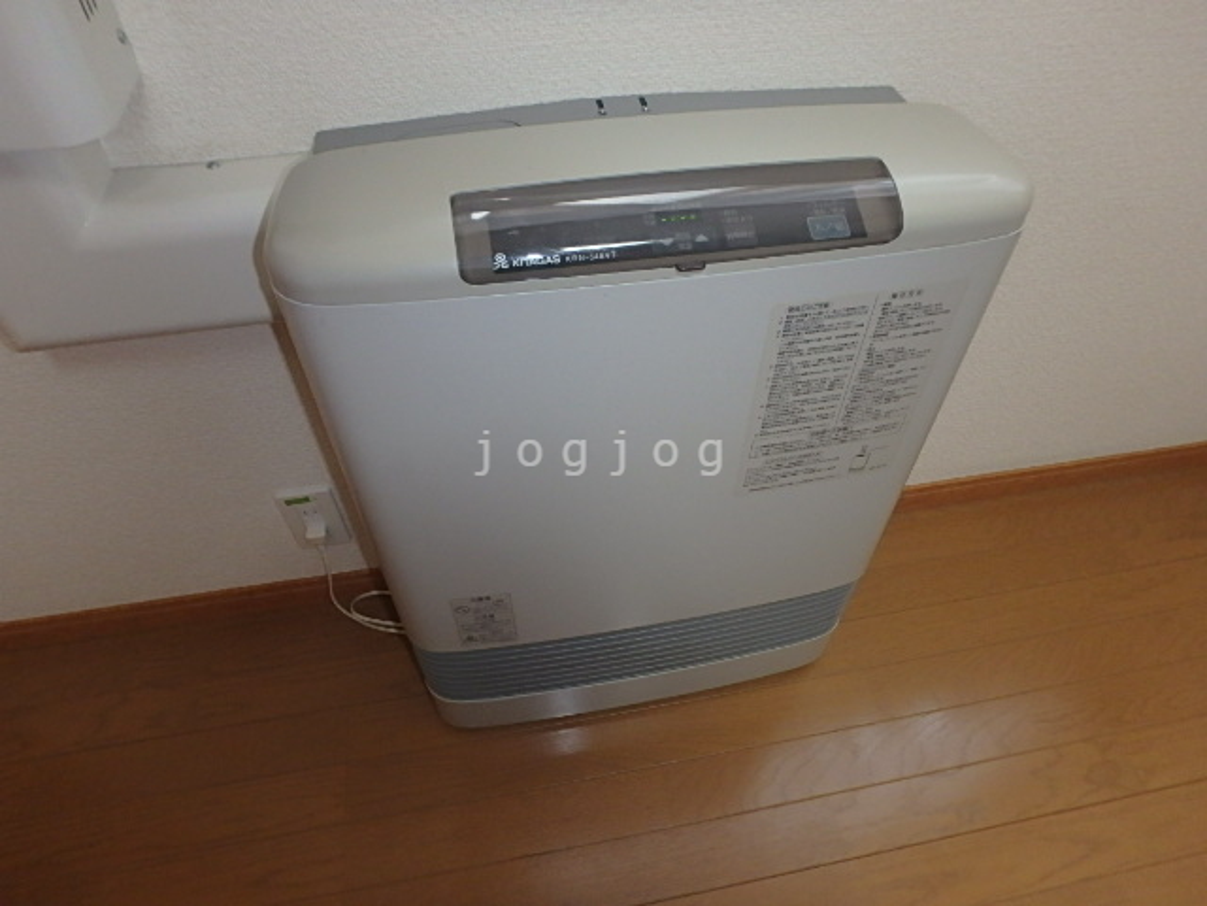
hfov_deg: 79.0
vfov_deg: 63.4
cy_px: 453
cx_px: 604
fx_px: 732
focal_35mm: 21
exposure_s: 1/30
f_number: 3.5
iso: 400
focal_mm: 3.7
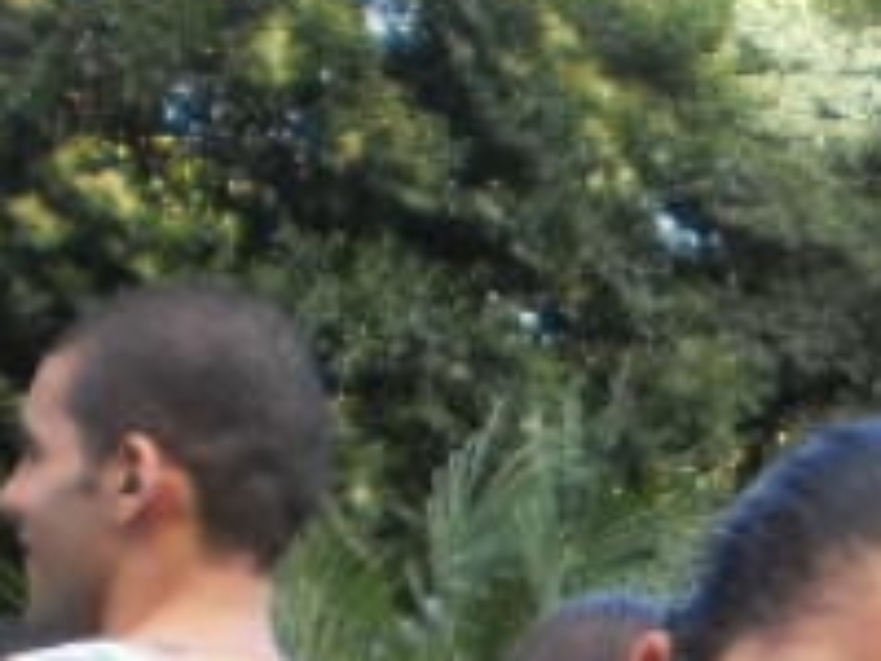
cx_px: 1352
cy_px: 1194
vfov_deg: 9.8
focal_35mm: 144
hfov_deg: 12.9
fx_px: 3665
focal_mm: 6.3
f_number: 3.1
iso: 100
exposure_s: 1/125
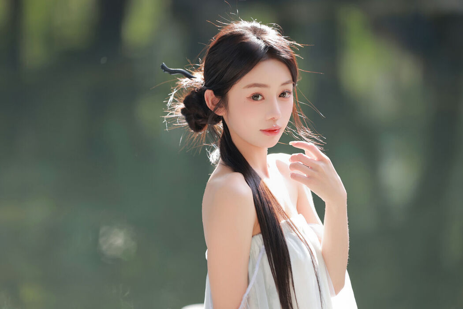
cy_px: 154
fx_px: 2572
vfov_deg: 6.9
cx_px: 232
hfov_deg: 10.3
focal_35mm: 200
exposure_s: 1/640
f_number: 2.8
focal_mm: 200
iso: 500
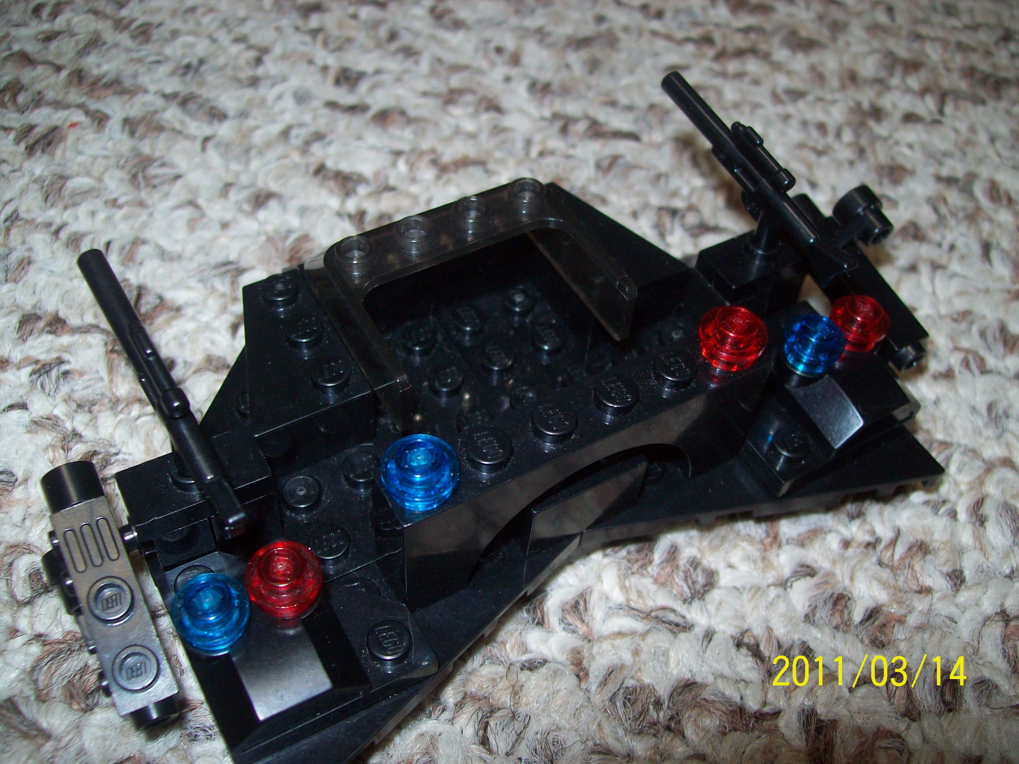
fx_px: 1060
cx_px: 510
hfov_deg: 51.4
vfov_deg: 39.7
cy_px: 382
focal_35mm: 36
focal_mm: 6
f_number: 2.7
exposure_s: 1/64
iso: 80
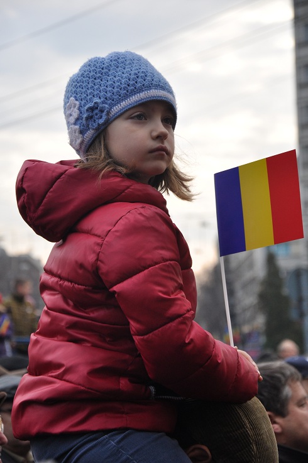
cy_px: 232
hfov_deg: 11.4
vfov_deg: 17.1
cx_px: 154
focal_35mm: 120
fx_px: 1543
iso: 500
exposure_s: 1/640
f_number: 6.3
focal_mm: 80
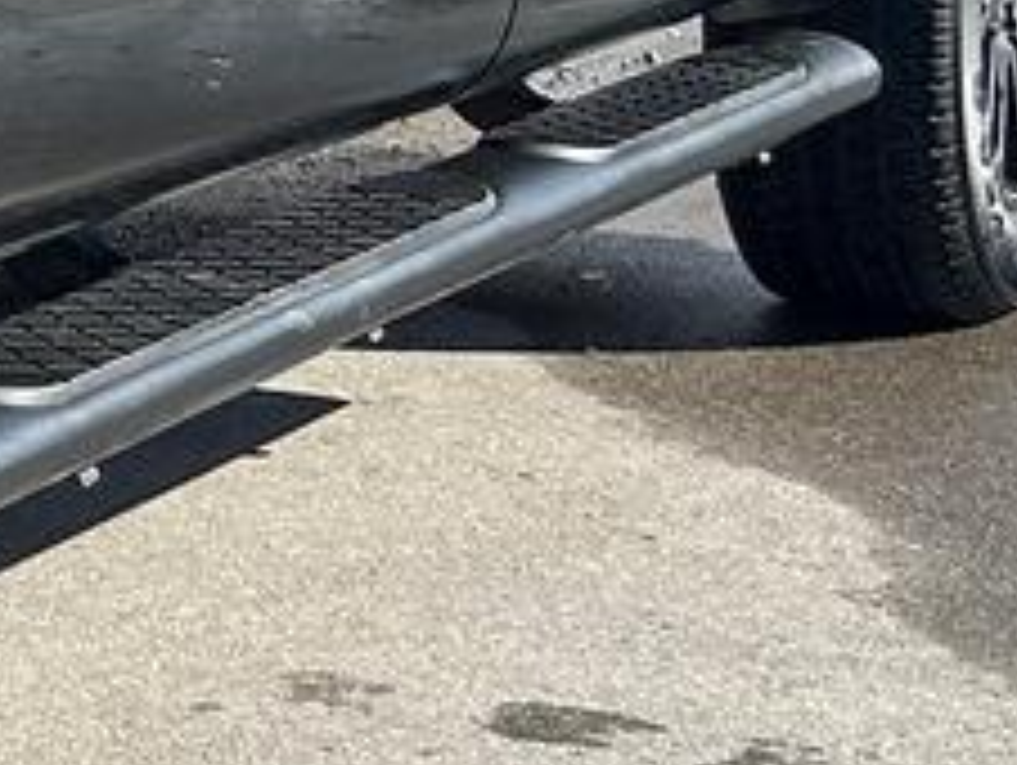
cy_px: -171
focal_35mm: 147
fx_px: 4323
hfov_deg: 11.5
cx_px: -1256
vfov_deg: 10.0
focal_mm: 5.7
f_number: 1.5
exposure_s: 1/1751
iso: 50
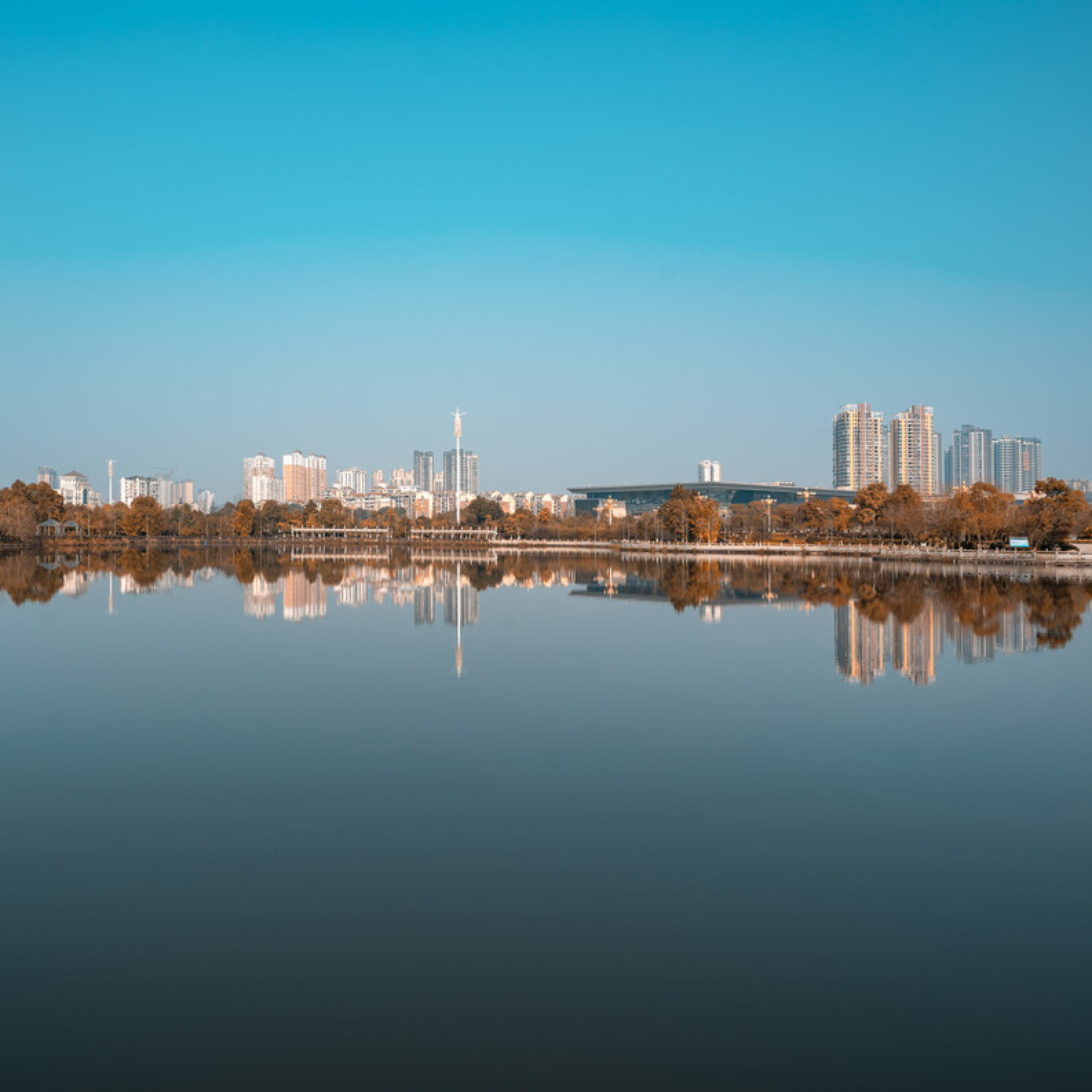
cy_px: 542
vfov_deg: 59.1
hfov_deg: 58.3
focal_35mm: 27
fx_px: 964
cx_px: 405
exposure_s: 1/200
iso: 100
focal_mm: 21
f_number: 8
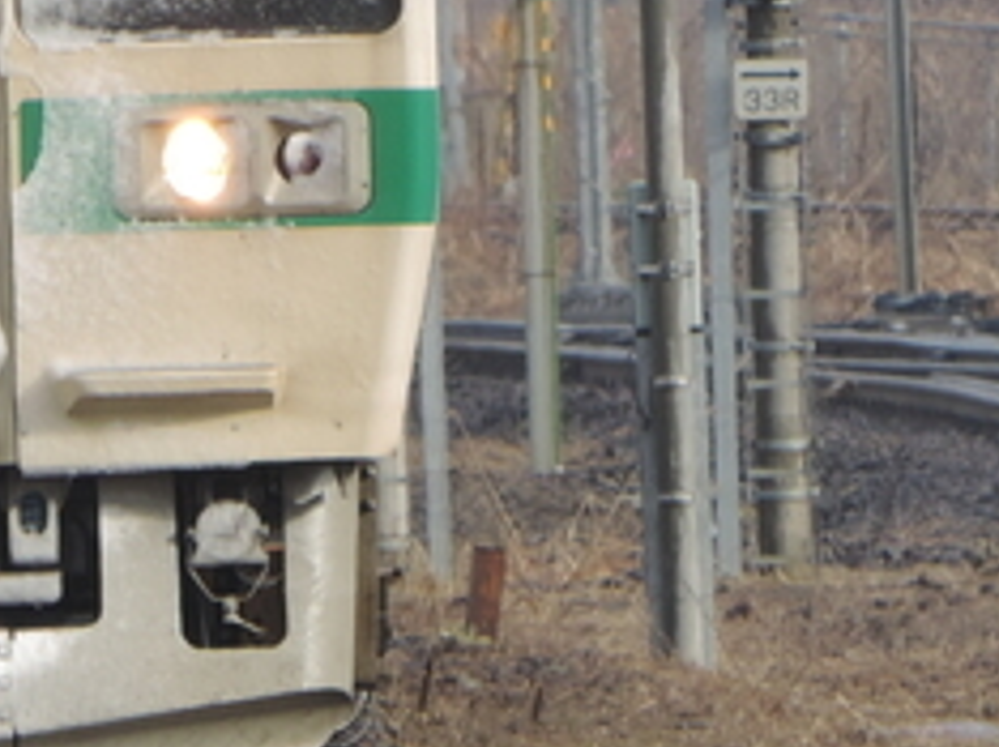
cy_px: -316
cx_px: 278
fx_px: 59217
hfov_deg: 1.0
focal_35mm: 2054
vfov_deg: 0.7
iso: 100
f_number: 4.9
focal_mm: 107
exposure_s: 1/250
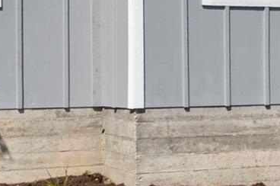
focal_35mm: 117
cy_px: -62
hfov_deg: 17.5
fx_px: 908
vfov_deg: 11.3
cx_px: 111
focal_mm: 14
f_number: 8
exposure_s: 1/640
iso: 400
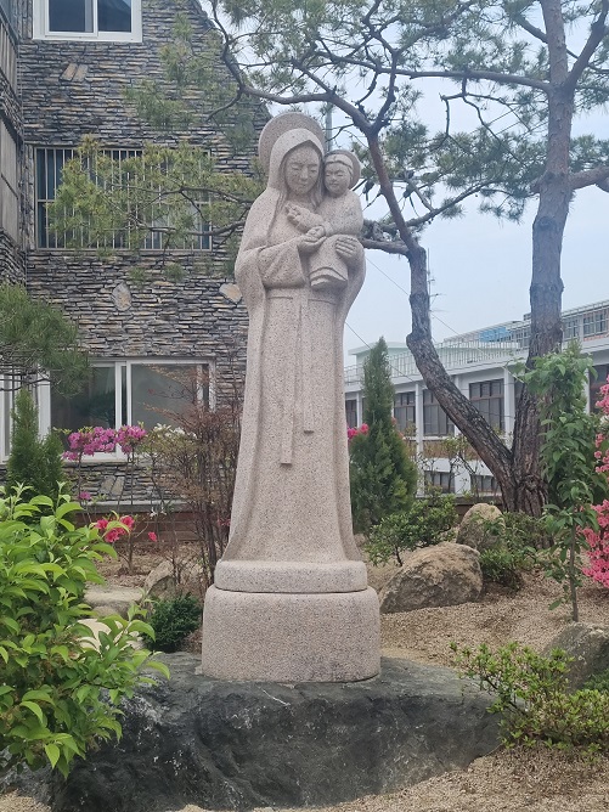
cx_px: 304
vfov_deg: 67.3
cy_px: 406
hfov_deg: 53.1
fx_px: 610
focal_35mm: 26
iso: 50
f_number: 1.8
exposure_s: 1/619
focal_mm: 5.4
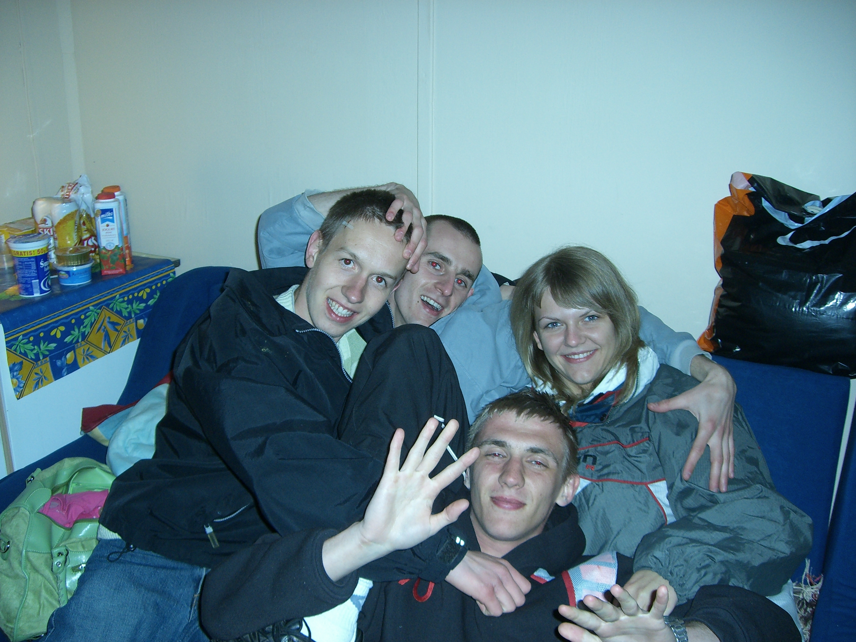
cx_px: 428
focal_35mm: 38
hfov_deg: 49.0
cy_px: 321
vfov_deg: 37.7
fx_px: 940
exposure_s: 1/60
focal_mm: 6.2
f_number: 2.7
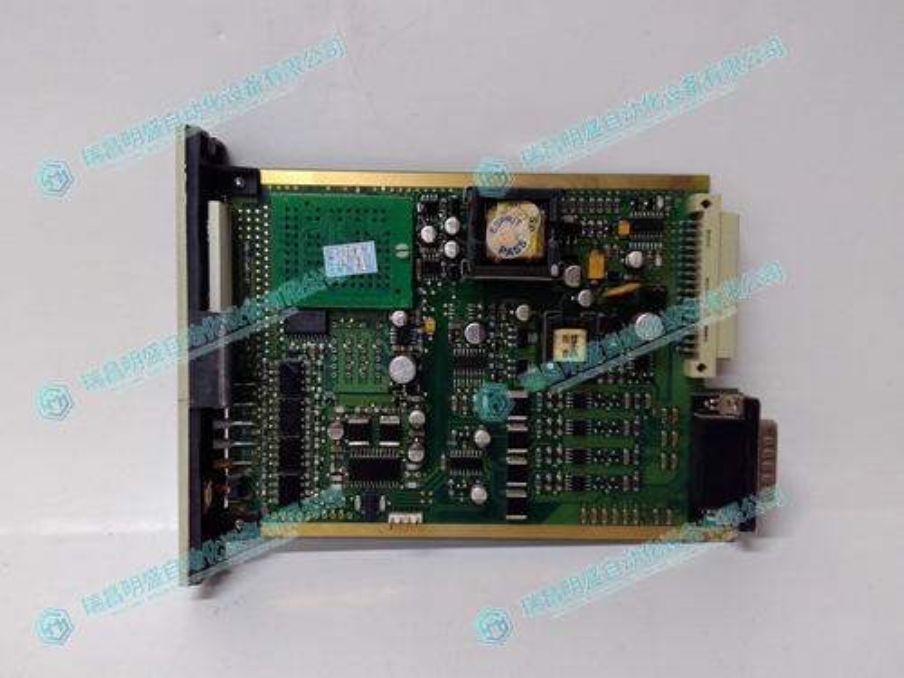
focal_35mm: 27
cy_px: 339
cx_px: 452
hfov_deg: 65.3
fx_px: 705
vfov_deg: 51.4
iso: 231
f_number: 2
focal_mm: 3.79
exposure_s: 1/33
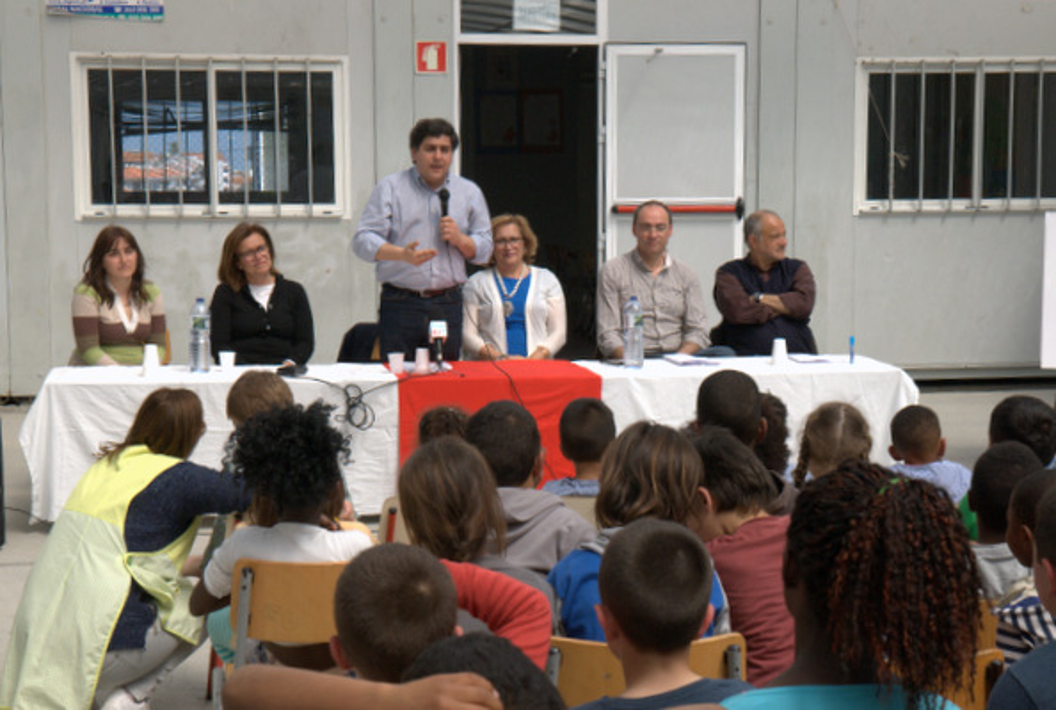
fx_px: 1940
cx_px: 528
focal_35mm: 66
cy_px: 355
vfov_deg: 20.7
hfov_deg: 30.4
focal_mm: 44
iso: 200
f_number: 10
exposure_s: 1/350
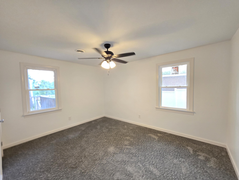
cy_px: 90
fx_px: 90
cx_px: 120
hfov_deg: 106.2
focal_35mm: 13
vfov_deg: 89.9
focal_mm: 2.2
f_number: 2.2
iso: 200
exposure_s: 1/60
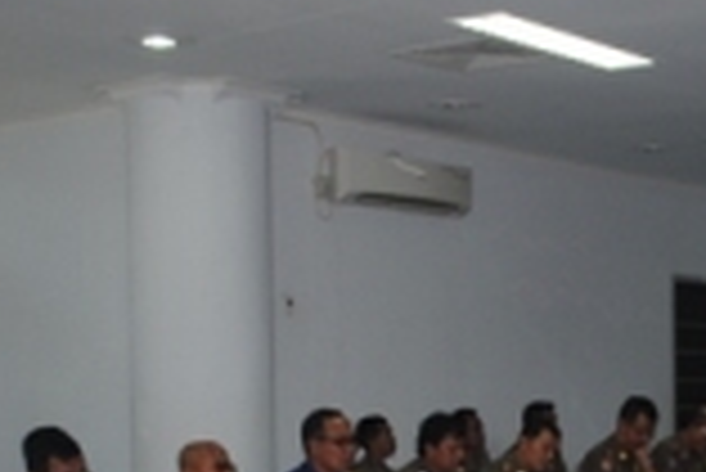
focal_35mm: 77
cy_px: 450
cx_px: 585
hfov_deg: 25.7
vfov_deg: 17.4
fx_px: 1511
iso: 200
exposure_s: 1/60
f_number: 3.5
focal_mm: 18
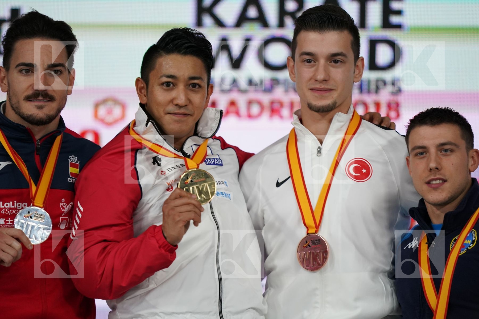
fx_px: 5322
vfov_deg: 3.4
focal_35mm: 400
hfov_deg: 5.2
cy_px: 160
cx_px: 240
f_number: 2.8
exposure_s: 1/400
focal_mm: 400
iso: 2000
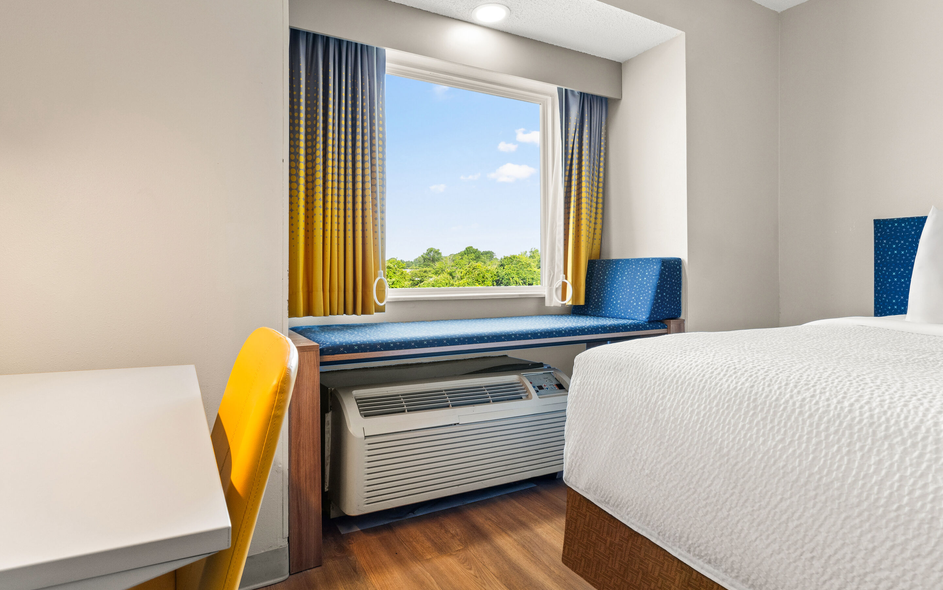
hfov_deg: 89.3
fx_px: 478
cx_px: 472
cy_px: 292
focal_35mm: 19
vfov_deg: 63.4
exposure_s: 1/5
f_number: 8
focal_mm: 11.7
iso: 250
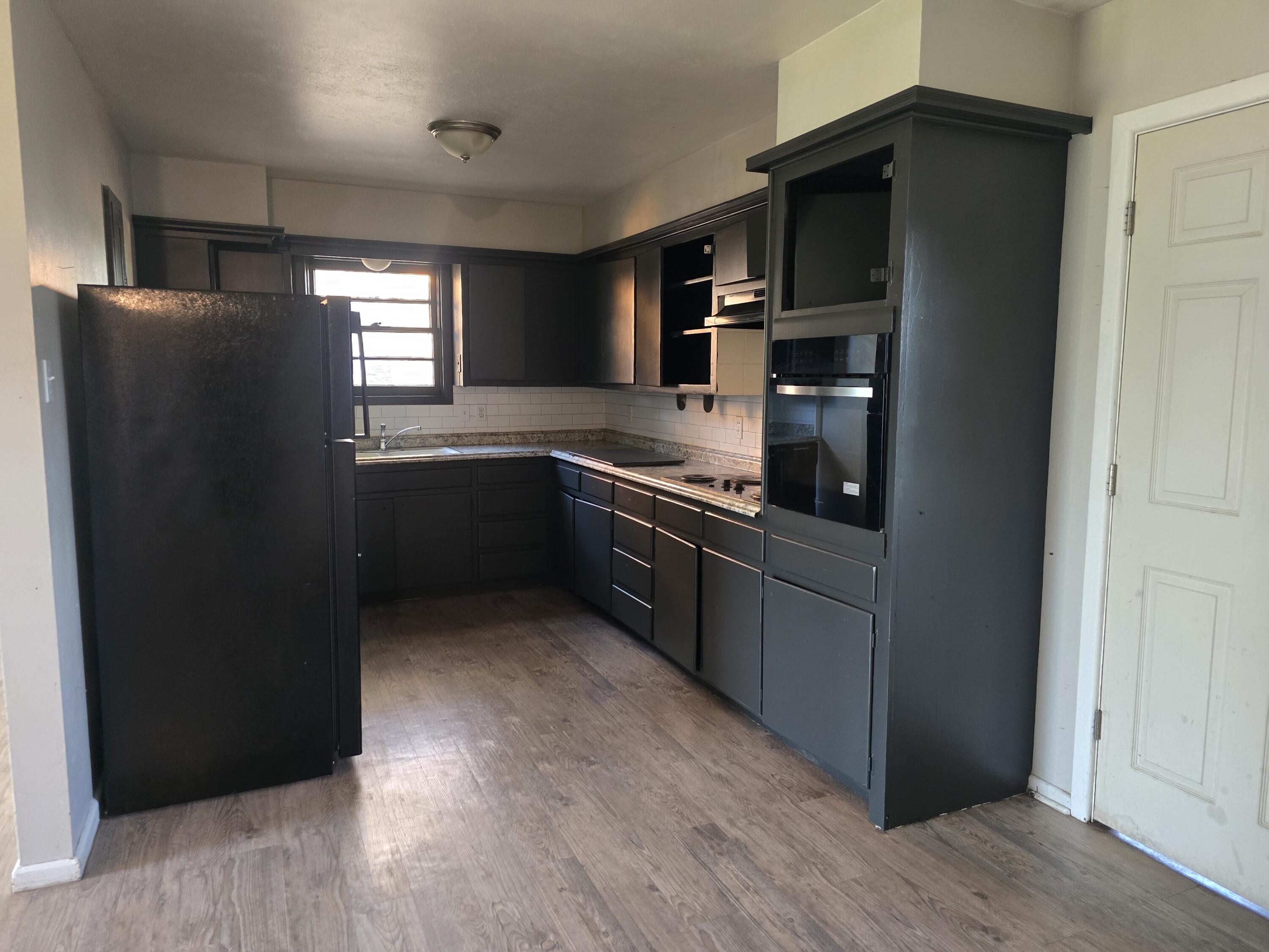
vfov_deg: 58.9
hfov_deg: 73.9
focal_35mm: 23
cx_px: 634
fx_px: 843
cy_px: 476
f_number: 1.7
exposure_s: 1/60
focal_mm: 6.3
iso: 1250
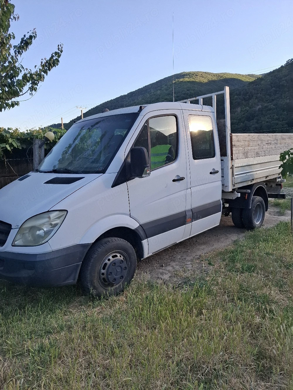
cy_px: 195
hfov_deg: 58.9
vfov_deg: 73.9
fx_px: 260
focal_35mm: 23
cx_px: 146
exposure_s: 1/769
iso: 50
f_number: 1.8
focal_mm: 5.54
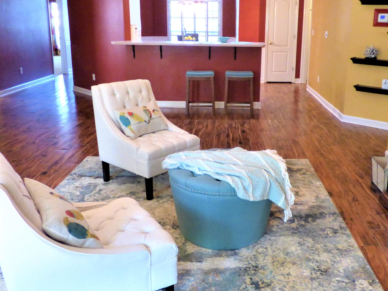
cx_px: 230
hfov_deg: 52.3
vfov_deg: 40.7
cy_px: 131
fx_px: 392
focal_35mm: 35
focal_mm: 3.58
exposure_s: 1/30
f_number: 2.8
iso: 400
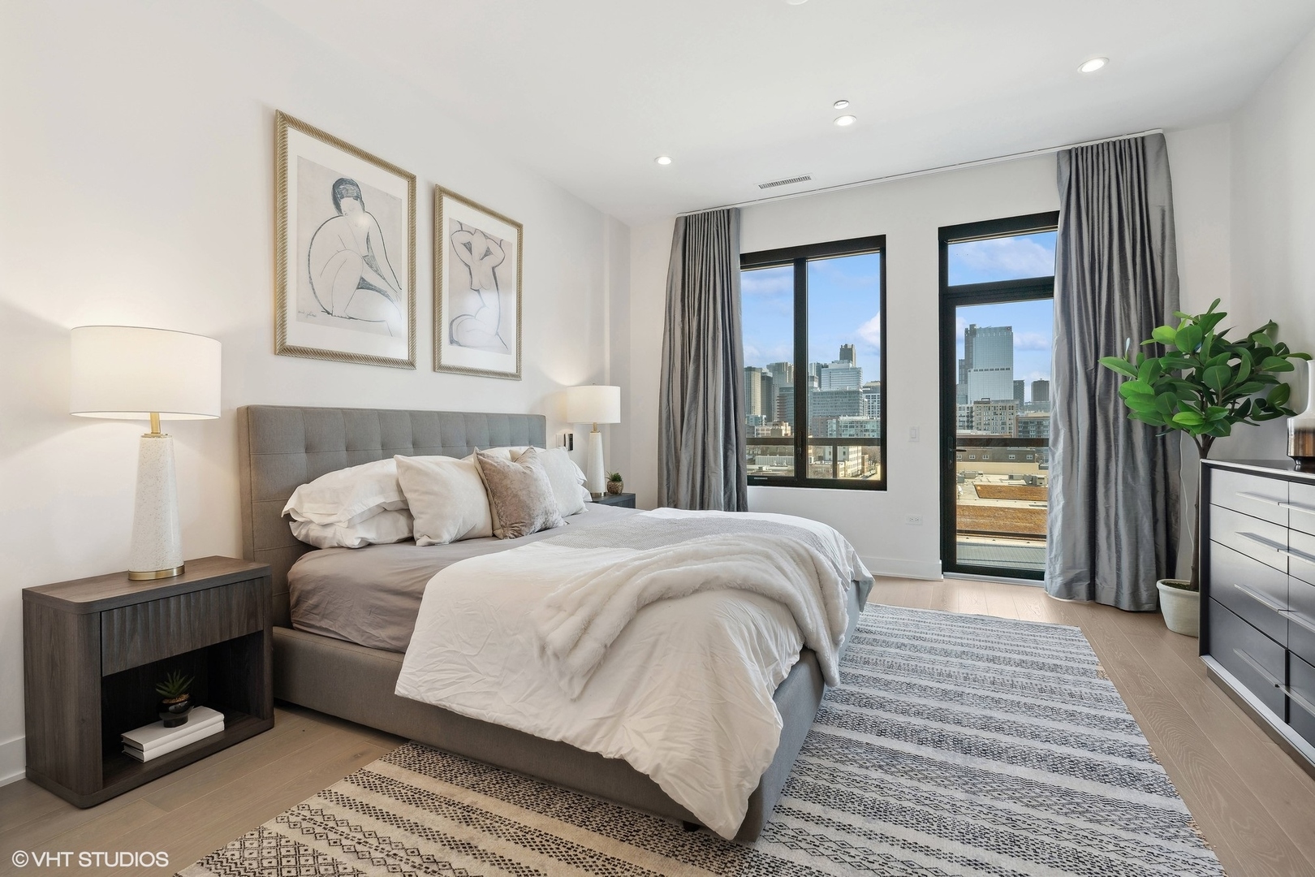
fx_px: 584
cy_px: 438
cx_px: 658
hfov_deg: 96.7
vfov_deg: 73.7
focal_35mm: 16
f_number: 8
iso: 320
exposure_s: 1/80
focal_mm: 16
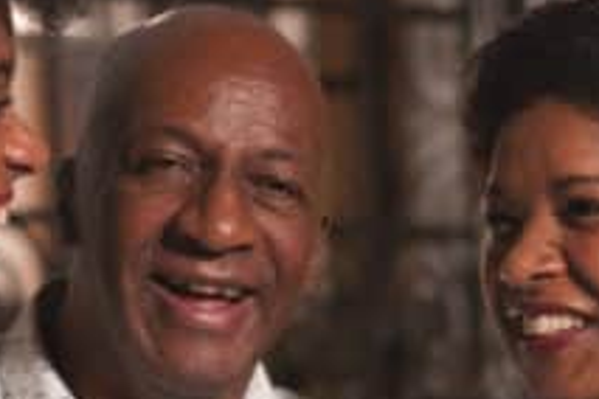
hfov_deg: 8.6
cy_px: 614
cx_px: 478
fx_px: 3993
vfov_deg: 5.7
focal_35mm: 240
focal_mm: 50
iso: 1600
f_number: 1.4
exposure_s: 1/200
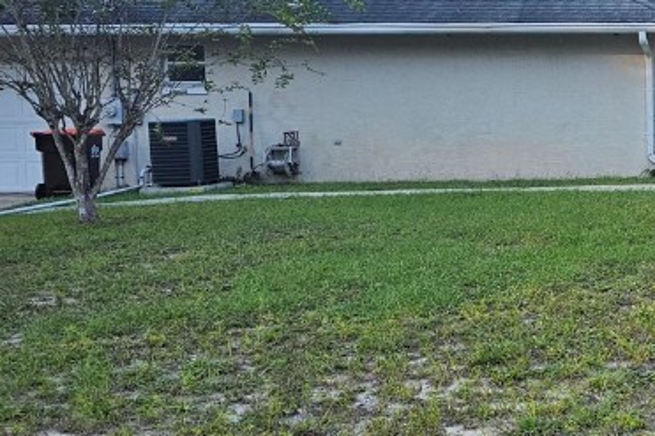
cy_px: 184
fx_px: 1200
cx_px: 823
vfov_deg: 20.6
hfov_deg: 26.5
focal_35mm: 66
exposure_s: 1/180
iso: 40
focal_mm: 6.3
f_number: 1.7
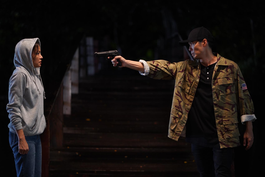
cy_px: 88
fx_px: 626
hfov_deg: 23.9
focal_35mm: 85
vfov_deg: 16.1
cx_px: 132
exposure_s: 1/200
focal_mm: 85
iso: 2500
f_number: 1.8
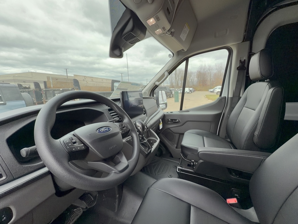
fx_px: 121
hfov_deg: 102.1
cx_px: 149
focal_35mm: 14
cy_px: 112
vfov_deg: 85.7
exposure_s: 1/87
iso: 32
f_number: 2.2
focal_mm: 2.22
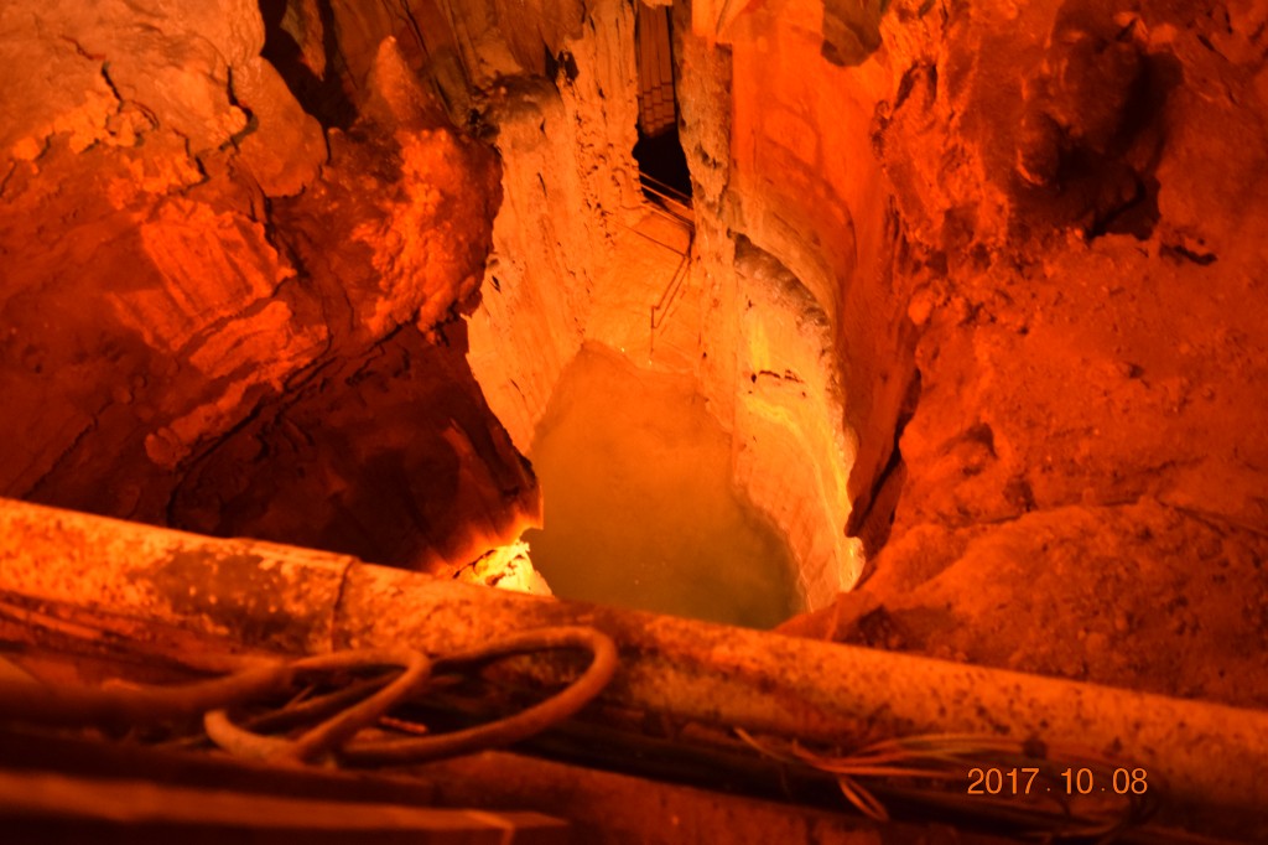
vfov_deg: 47.9
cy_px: 422
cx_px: 634
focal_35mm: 27
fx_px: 951
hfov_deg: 67.4
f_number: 3.5
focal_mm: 18
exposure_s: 1/3
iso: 3200
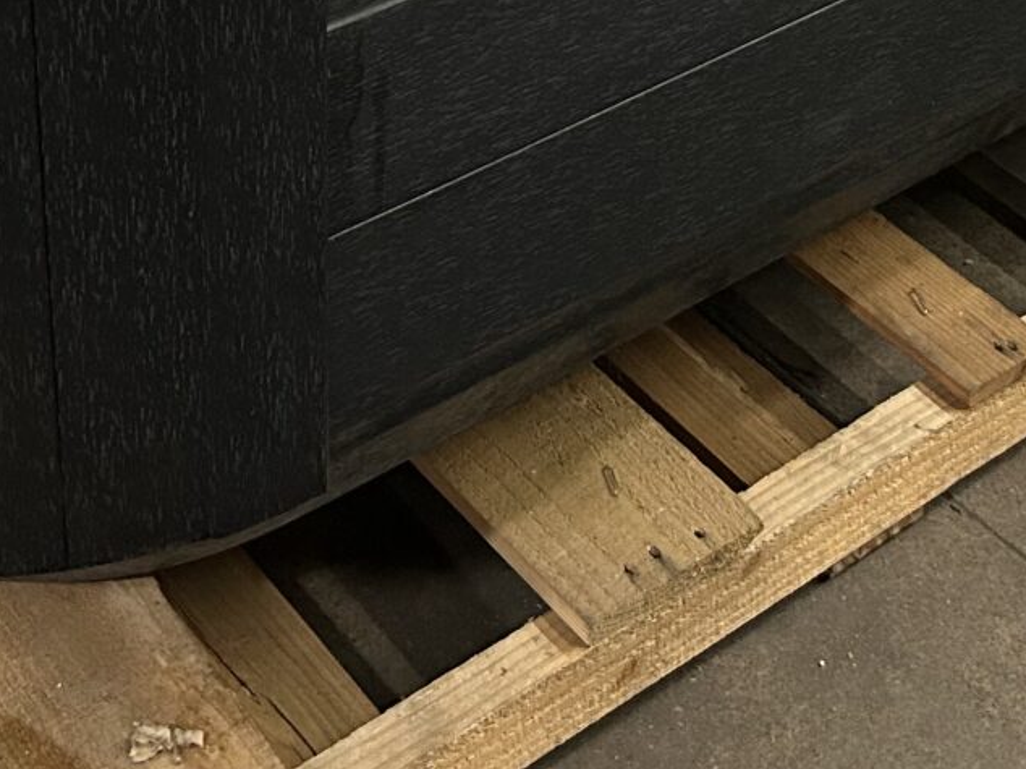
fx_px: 2489
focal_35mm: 84
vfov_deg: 16.0
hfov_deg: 23.2
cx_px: 667
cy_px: -395
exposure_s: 1/60
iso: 250
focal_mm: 5.7
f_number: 1.5
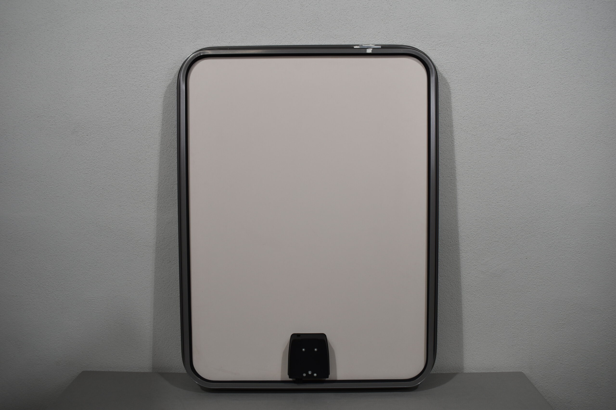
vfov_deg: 43.6
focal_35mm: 30
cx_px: 308
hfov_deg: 61.9
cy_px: 205
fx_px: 513
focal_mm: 20
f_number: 5.6
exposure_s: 1/125
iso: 220
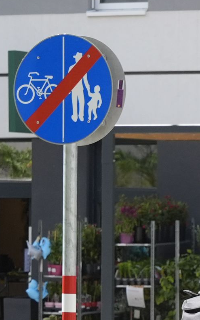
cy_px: 391
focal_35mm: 309
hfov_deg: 4.2
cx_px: 281
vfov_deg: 6.7
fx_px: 2695
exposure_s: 1/800
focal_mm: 60
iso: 800
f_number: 8
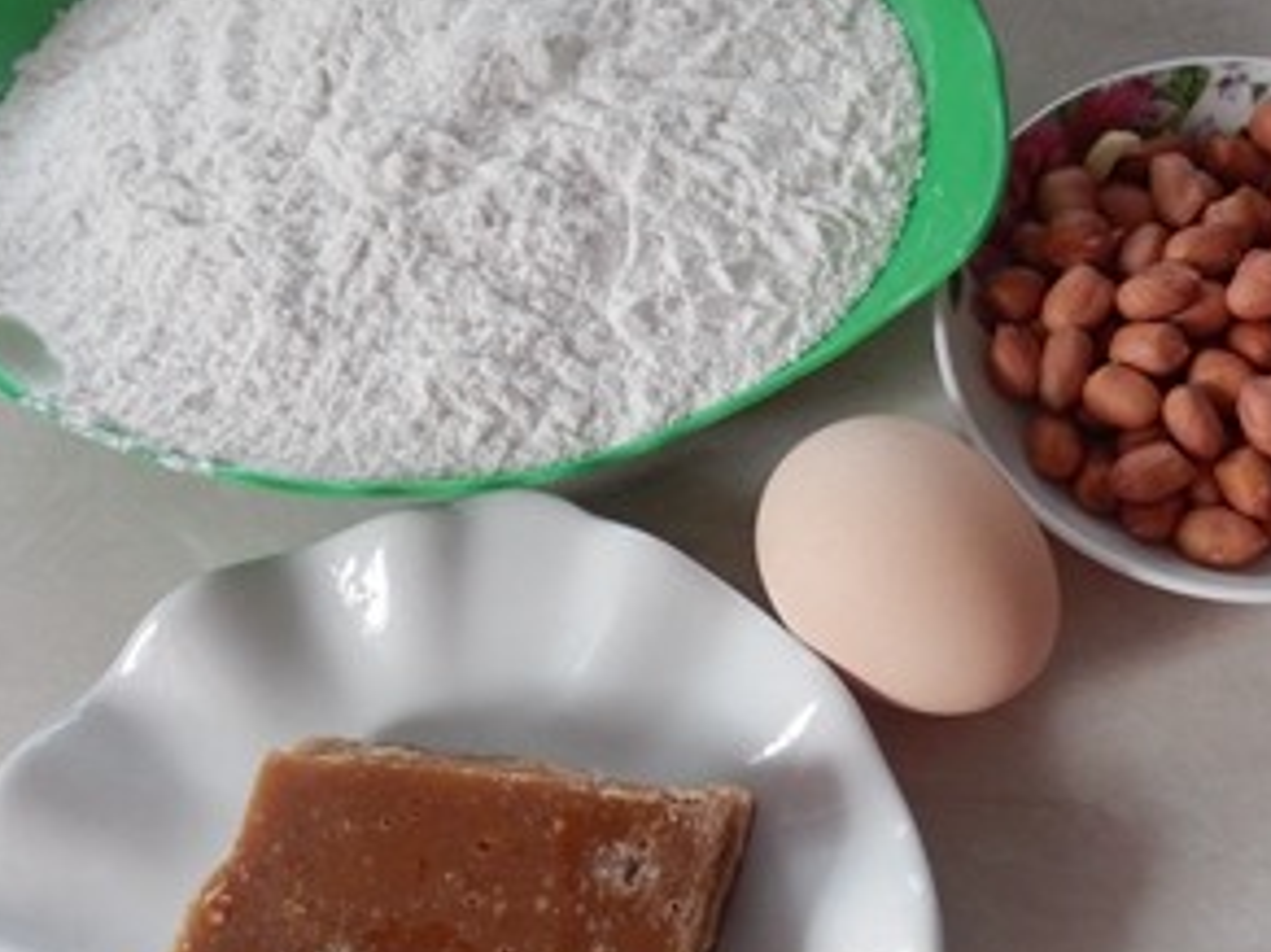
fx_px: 1578
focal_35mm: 43
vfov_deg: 33.2
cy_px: 644
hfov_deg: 43.6
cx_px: 777
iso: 400
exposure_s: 1/40
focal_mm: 4.5
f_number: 3.4
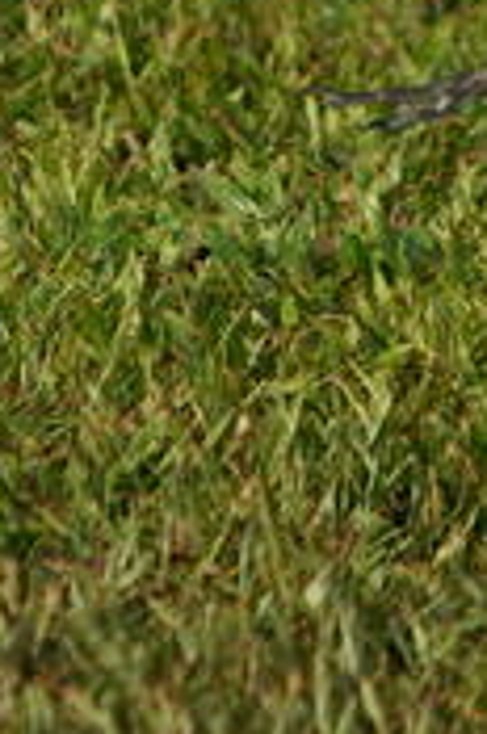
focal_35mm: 1647
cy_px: -264
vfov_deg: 1.3
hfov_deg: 0.8
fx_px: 33551
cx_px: 395
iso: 200
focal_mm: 300
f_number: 7.1
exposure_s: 1/640
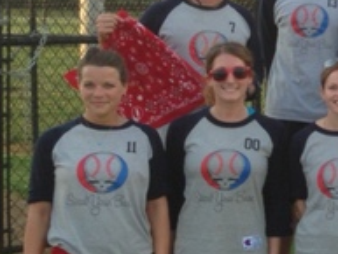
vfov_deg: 12.0
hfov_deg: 14.5
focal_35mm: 123
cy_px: 82
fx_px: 1202
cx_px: 566
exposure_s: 1/149
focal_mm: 4.13
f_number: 2.4
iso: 50
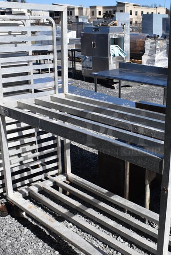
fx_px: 299
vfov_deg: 46.4
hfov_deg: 31.6
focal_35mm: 42
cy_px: 133
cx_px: 116
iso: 200
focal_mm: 18
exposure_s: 1/640
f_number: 9
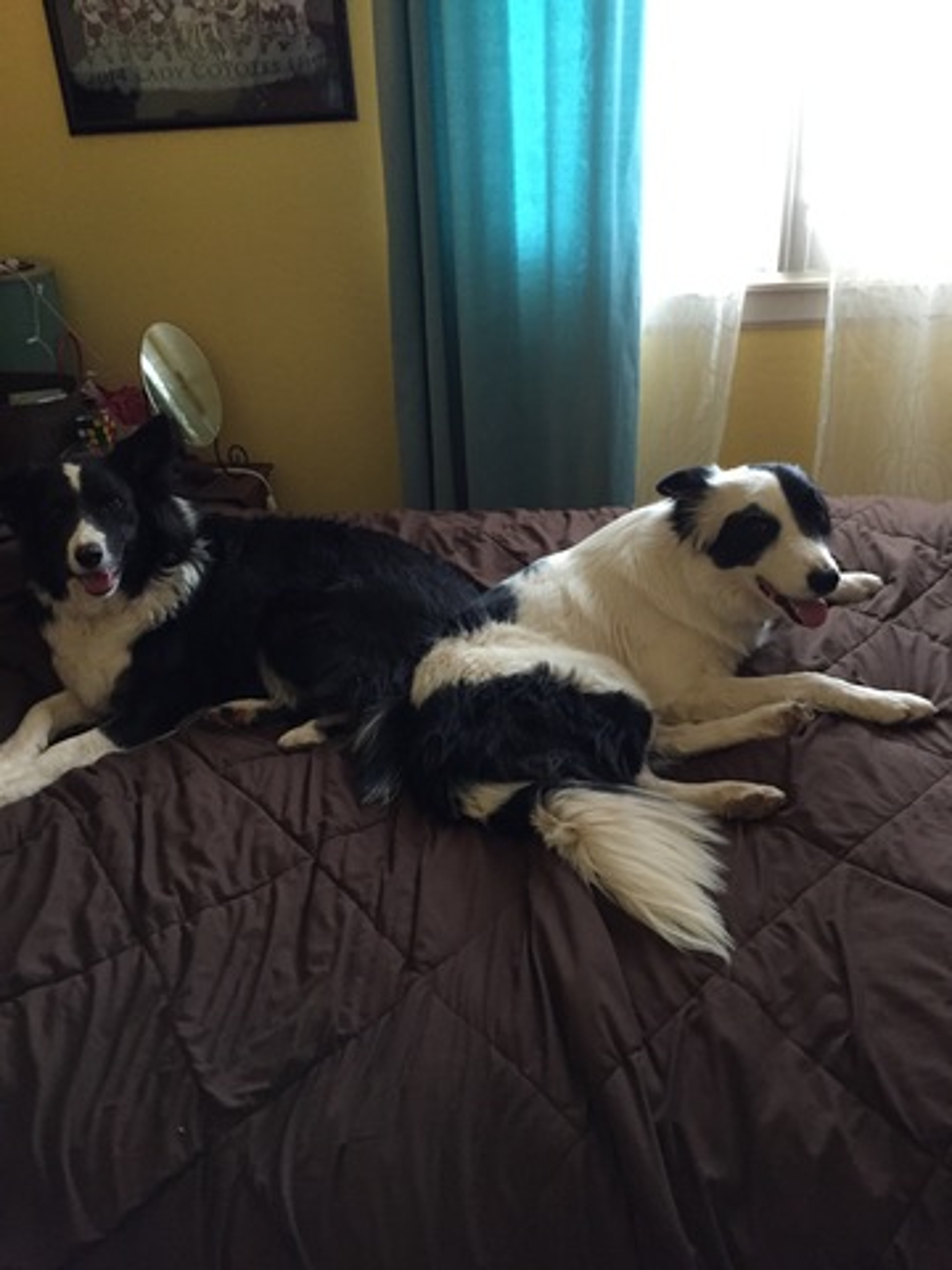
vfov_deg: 61.7
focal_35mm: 29
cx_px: 476
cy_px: 635
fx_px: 1063
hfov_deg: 48.2
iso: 250
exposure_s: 1/30
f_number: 2.2
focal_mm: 4.15
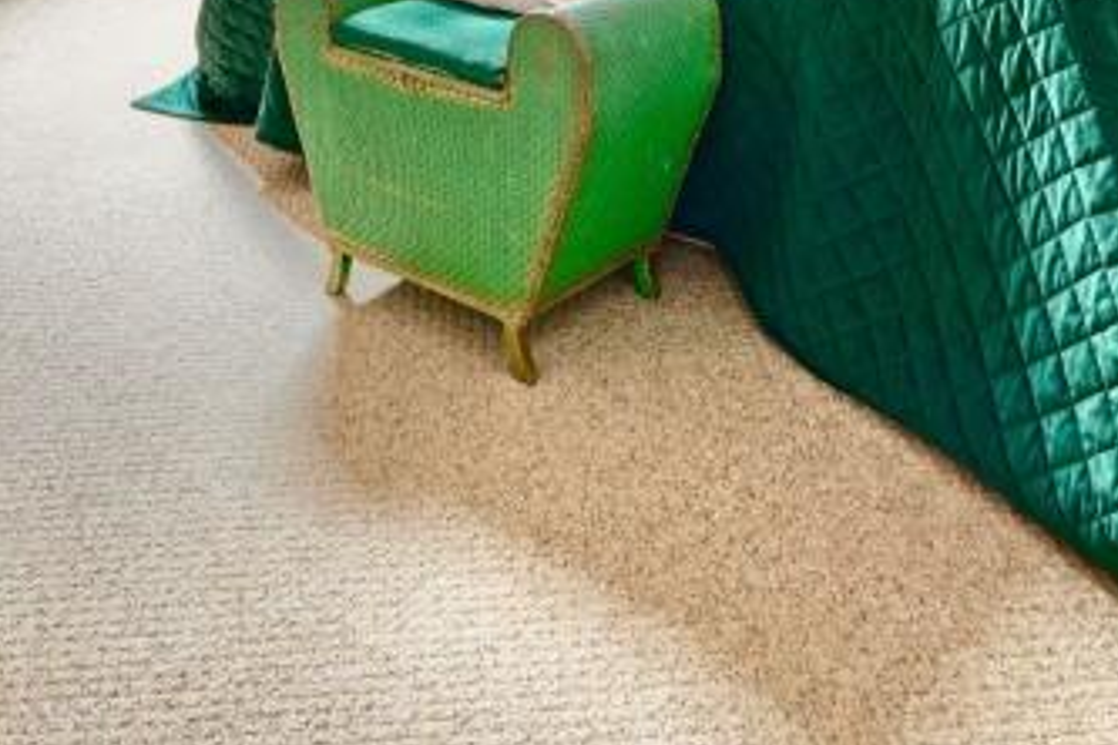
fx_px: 1335
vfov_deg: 24.6
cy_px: -354
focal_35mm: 43
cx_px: 473
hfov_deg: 45.3
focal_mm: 14
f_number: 13
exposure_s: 2
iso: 80
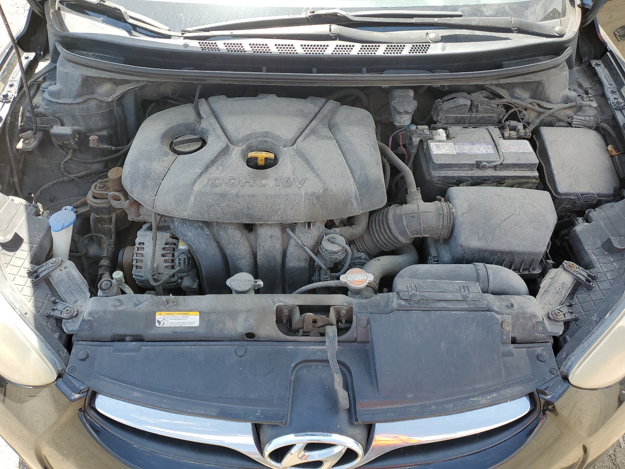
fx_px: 469
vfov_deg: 53.1
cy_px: 234
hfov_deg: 67.3
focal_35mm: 26
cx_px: 312
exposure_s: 1/588
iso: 50
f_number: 1.5
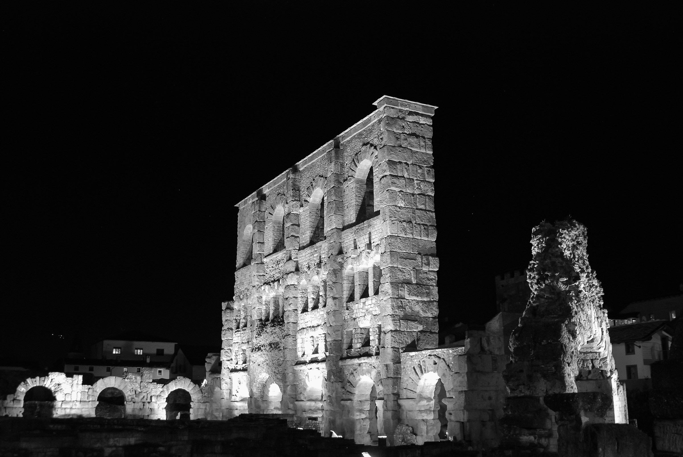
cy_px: 228
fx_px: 684
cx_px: 342
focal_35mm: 36
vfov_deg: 37.0
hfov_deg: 53.1
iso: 400
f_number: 2.8
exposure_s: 1/3
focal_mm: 24
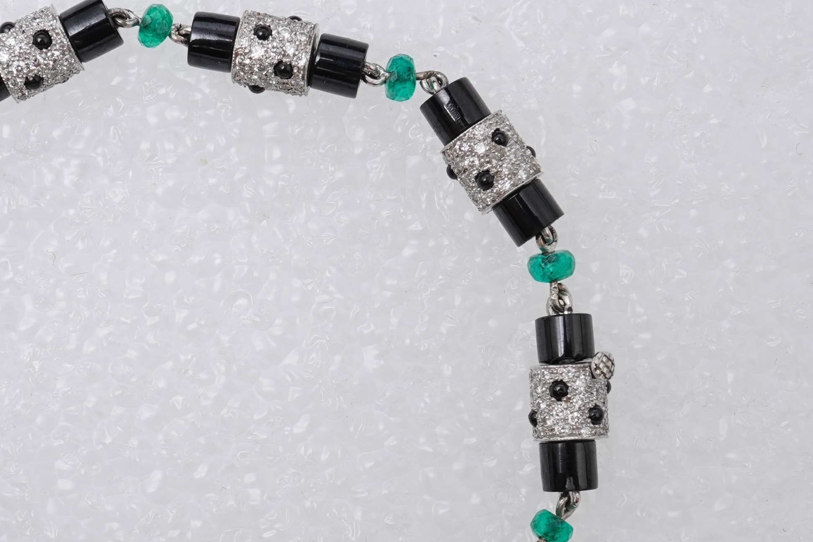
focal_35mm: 91
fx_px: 2055
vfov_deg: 15.0
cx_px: 214
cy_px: 392
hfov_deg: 22.2
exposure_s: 1/125
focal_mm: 30
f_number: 22
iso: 500
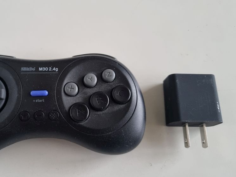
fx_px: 239
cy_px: 99
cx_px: 82
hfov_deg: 51.8
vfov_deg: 40.6
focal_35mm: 35
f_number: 1.8
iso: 640
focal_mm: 5.4
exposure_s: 1/50
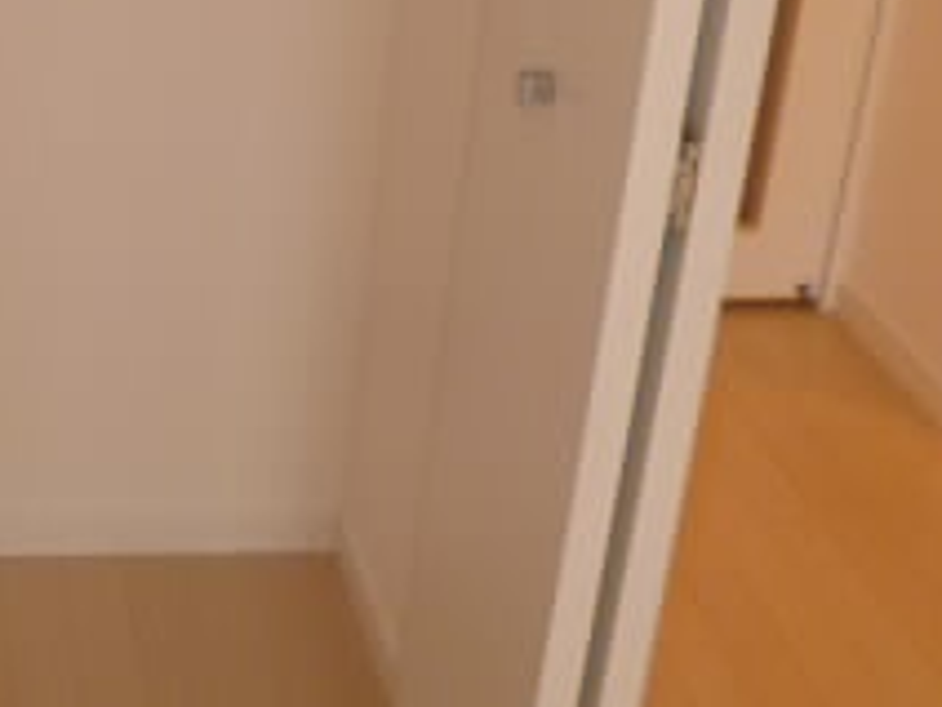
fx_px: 1850
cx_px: -138
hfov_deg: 26.0
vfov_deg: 20.8
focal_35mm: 68
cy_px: -31
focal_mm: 4.3
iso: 125
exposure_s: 1/60
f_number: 2.5
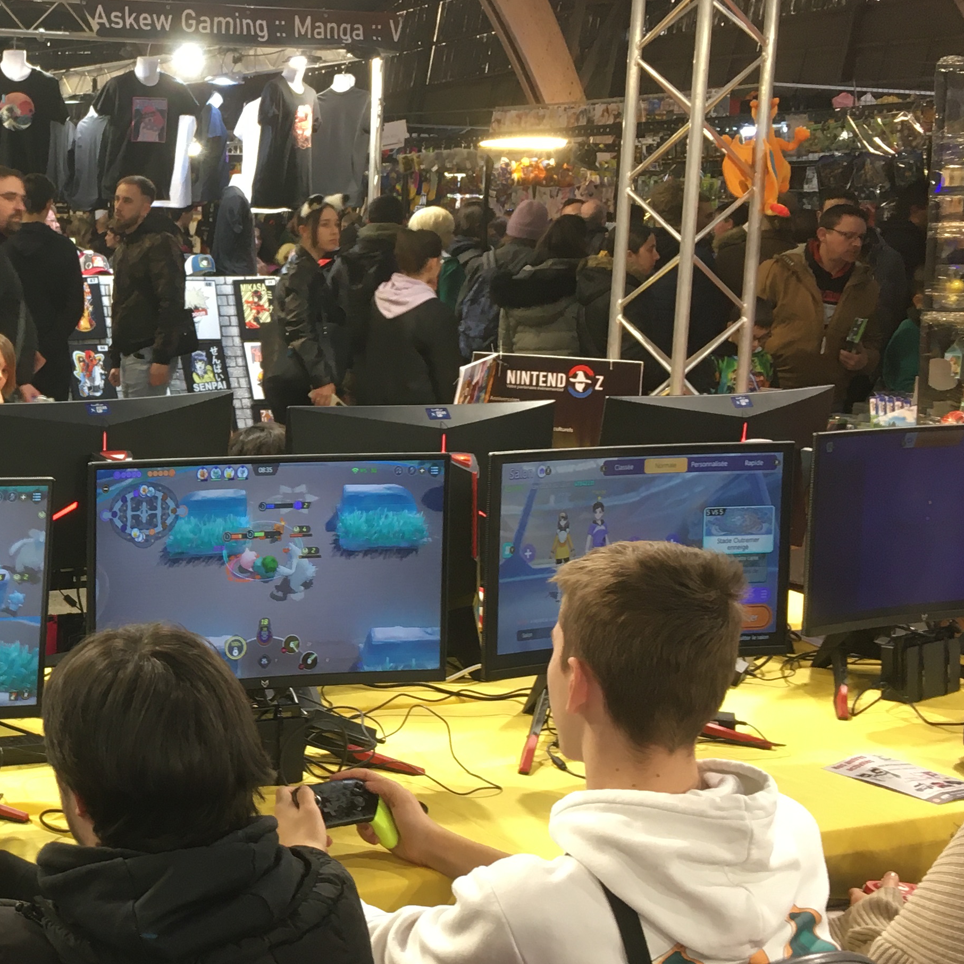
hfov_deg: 28.1
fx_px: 1796
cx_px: -19
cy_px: 511
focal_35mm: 57
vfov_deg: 30.0
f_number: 2.2
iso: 64
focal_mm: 4.15
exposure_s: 1/33
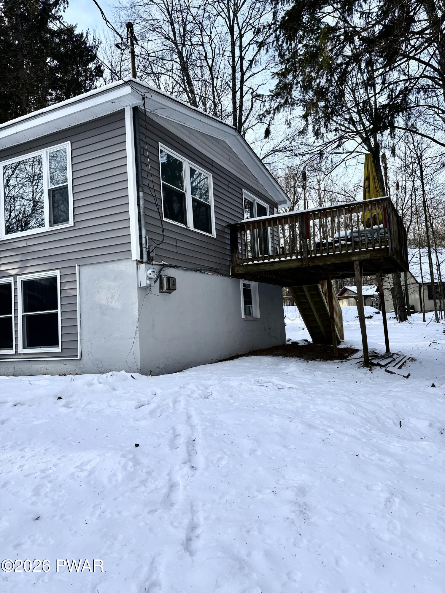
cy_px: 296
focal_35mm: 26
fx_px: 446
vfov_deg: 67.3
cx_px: 222
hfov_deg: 53.1
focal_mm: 5.96
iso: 50
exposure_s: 1/1081
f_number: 1.6
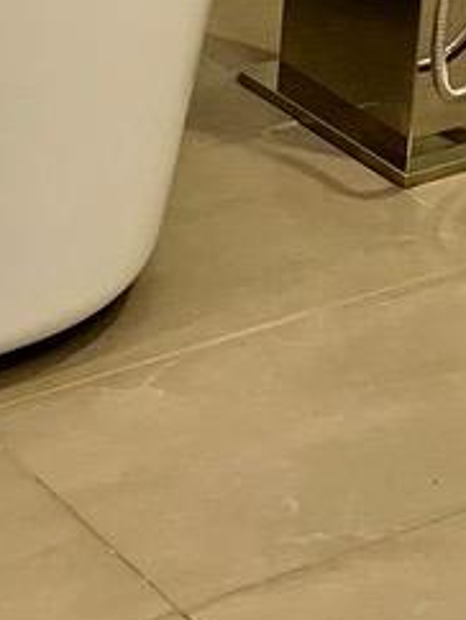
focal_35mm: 165
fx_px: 2956
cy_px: -430
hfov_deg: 8.8
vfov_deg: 11.3
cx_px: -189
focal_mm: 5.7
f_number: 1.5
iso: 125
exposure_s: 1/120
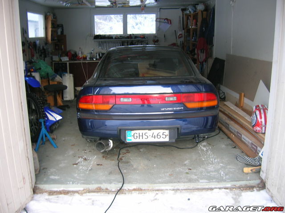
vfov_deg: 41.7
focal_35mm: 34
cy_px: 106
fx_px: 280
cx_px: 142
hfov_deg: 54.0
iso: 50
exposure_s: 1/19
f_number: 2.9
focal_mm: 5.7
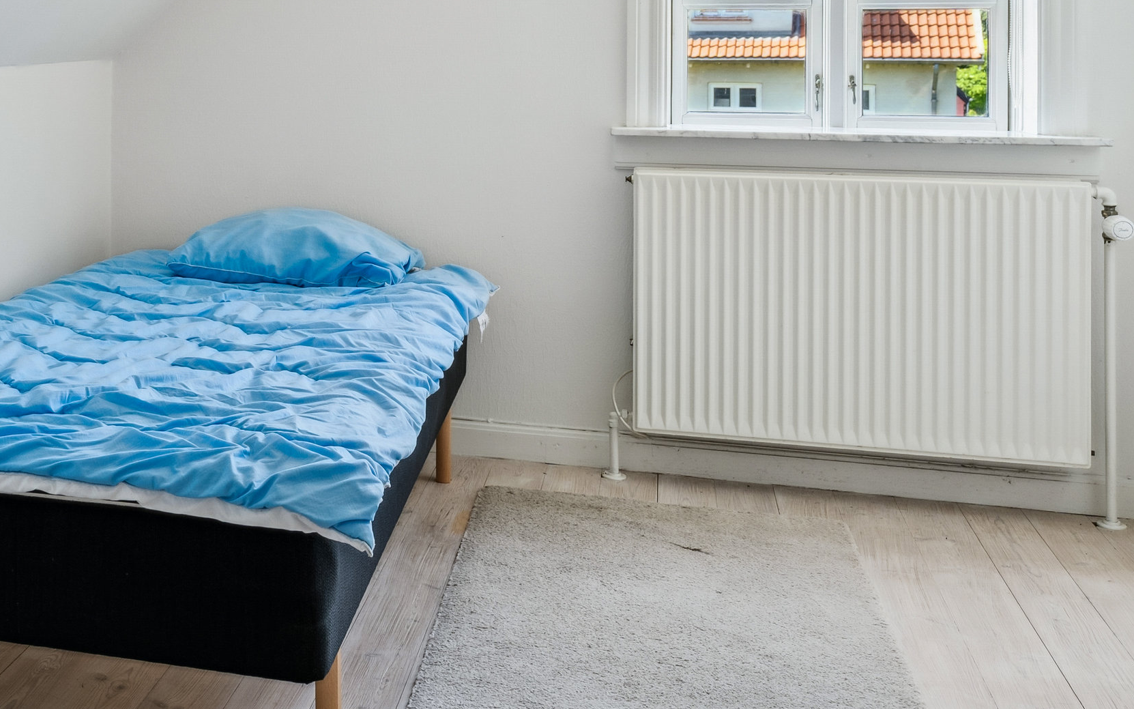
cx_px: 124
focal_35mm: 46
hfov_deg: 40.4
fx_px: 1422
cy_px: 99
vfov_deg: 27.2
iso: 250
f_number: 8
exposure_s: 1/25
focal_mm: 25
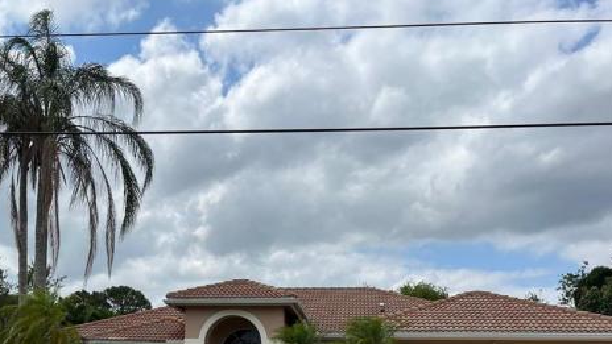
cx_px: 259
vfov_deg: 25.0
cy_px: 390
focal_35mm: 44
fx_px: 714
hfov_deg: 46.2
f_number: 1.6
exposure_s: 1/5848
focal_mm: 5.1
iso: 50
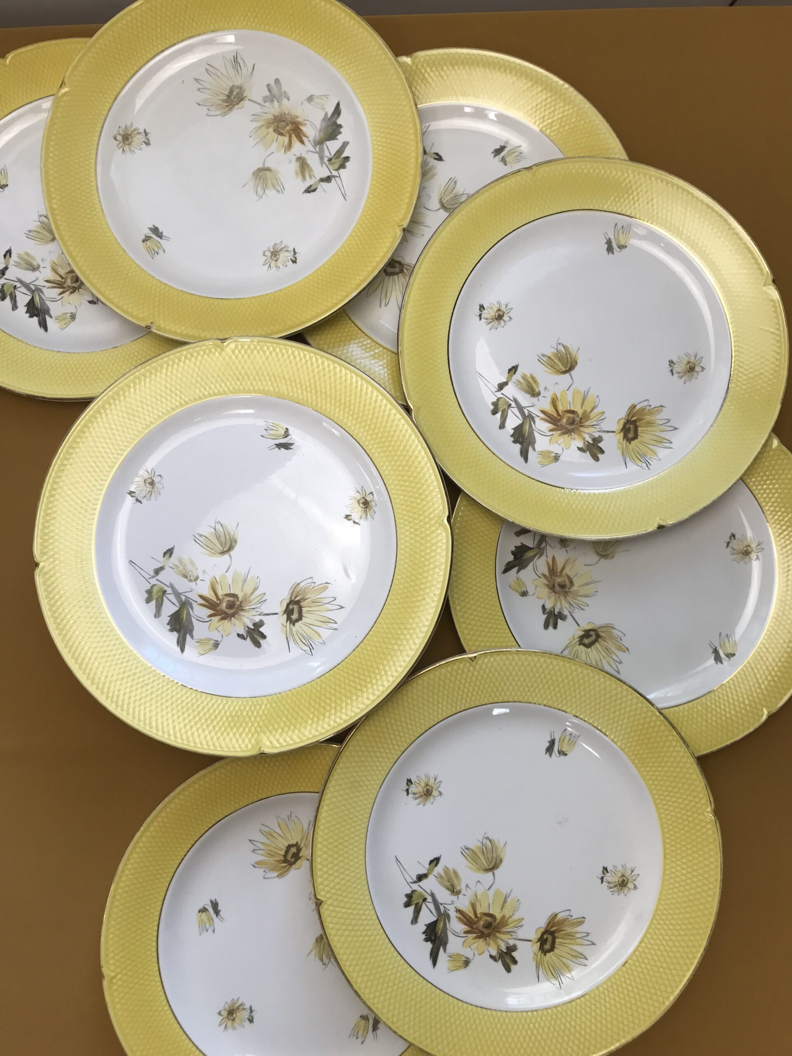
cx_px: 396
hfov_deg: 49.7
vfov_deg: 63.4
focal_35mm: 28
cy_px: 528
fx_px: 854
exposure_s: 1/100
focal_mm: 3.99
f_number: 1.8
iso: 40
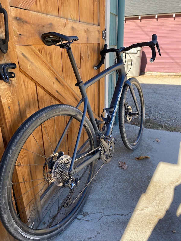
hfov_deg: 53.1
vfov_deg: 67.3
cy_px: 120
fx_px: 181
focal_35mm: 26
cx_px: 90
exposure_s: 1/489
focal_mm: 4.25
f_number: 1.8
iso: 32
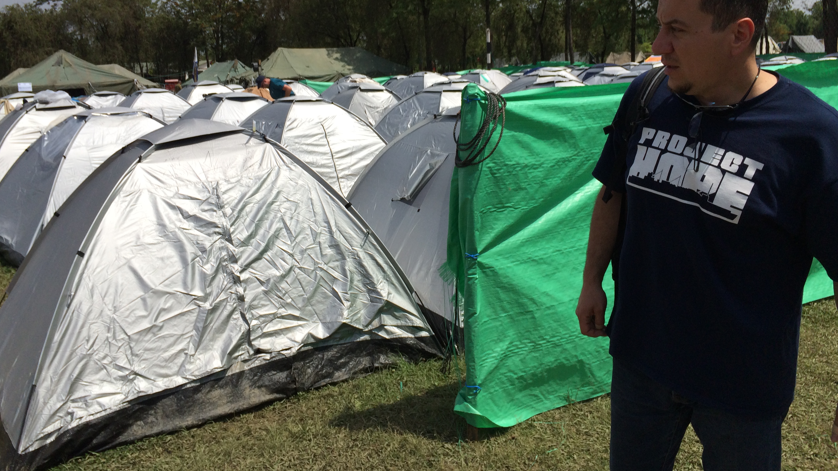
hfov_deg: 61.0
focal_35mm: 32
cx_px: 414
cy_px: 163
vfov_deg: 36.4
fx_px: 711
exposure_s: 1/3731
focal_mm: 4.15
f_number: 2.2
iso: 32
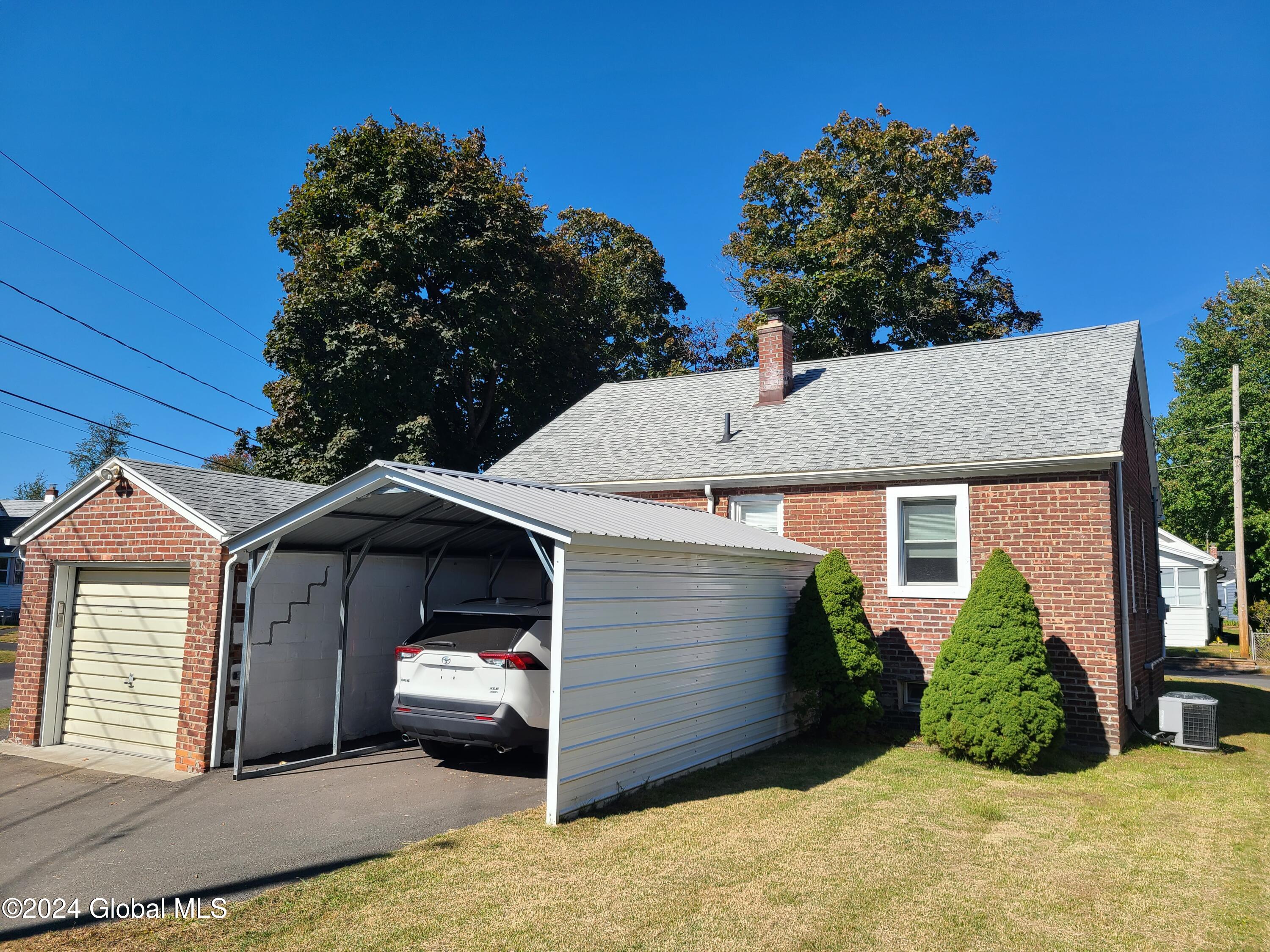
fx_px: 954
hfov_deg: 67.3
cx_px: 635
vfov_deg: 53.1
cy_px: 476
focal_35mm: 26
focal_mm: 5.4
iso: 40
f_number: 1.8
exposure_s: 1/2094
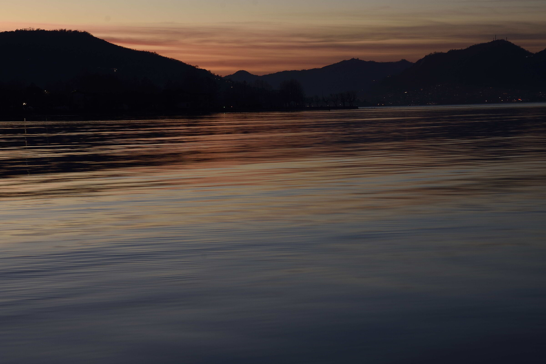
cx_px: 273
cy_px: 182
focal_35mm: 78
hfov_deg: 26.0
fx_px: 1183
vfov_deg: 17.5
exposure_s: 1/2
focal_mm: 52
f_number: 10
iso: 100
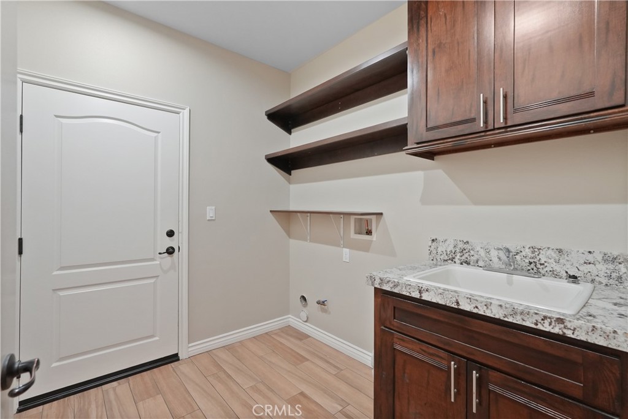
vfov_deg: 73.8
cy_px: 210
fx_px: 279
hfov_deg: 96.7
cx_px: 314
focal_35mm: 16
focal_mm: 16
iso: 5000
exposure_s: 1/30
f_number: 5
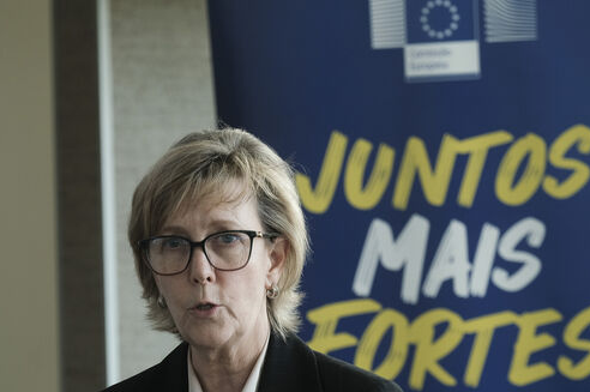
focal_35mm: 242
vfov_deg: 5.7
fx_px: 3962
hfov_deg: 8.5
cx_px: 287
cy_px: 217
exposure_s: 1/200
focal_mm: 124.3
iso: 400
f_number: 4.5
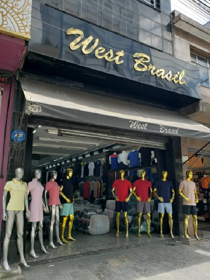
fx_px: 210
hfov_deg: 53.1
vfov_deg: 67.3
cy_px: 140
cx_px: 105
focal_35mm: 26
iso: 50
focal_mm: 4.3
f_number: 2.4
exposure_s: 1/250
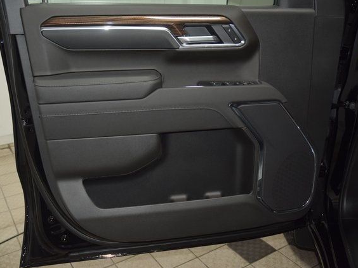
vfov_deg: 39.7
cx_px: 171
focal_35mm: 36
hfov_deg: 51.3
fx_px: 372
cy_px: 134
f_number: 4
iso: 800
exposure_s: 1/60
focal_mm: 22
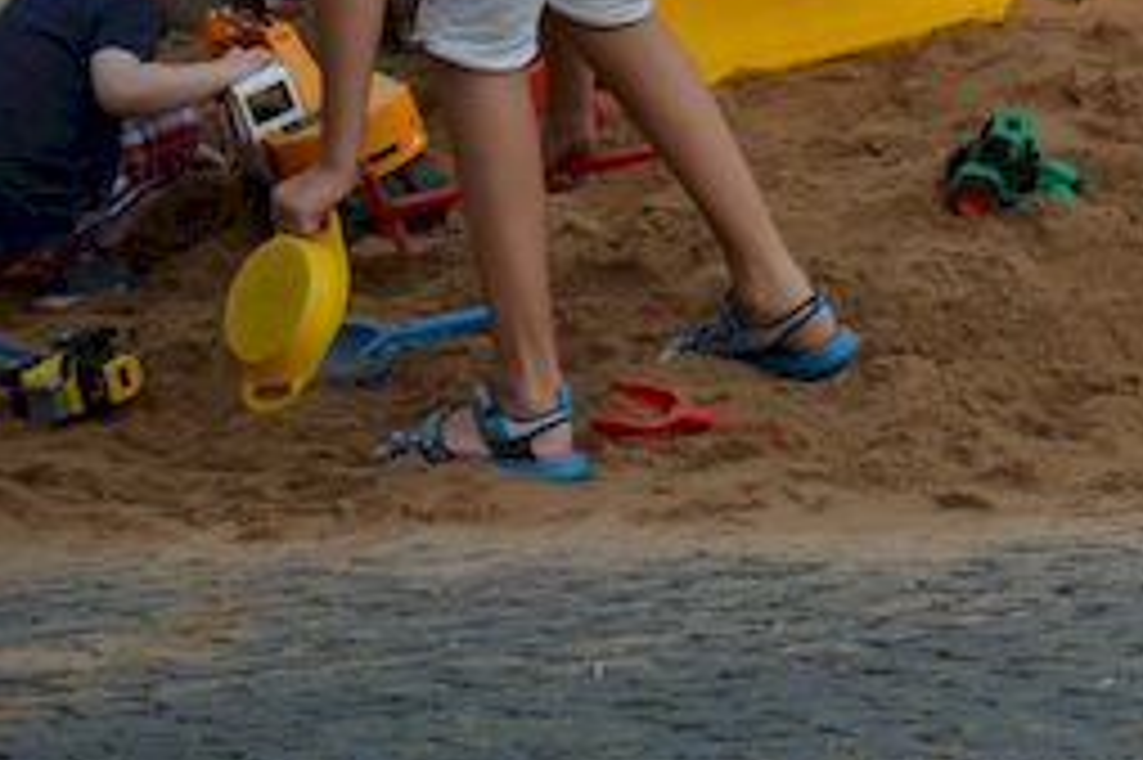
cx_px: 1836
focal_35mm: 351
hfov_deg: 5.8
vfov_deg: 3.9
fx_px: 11137
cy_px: -384
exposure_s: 1/160
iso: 100
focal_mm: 70
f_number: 6.3
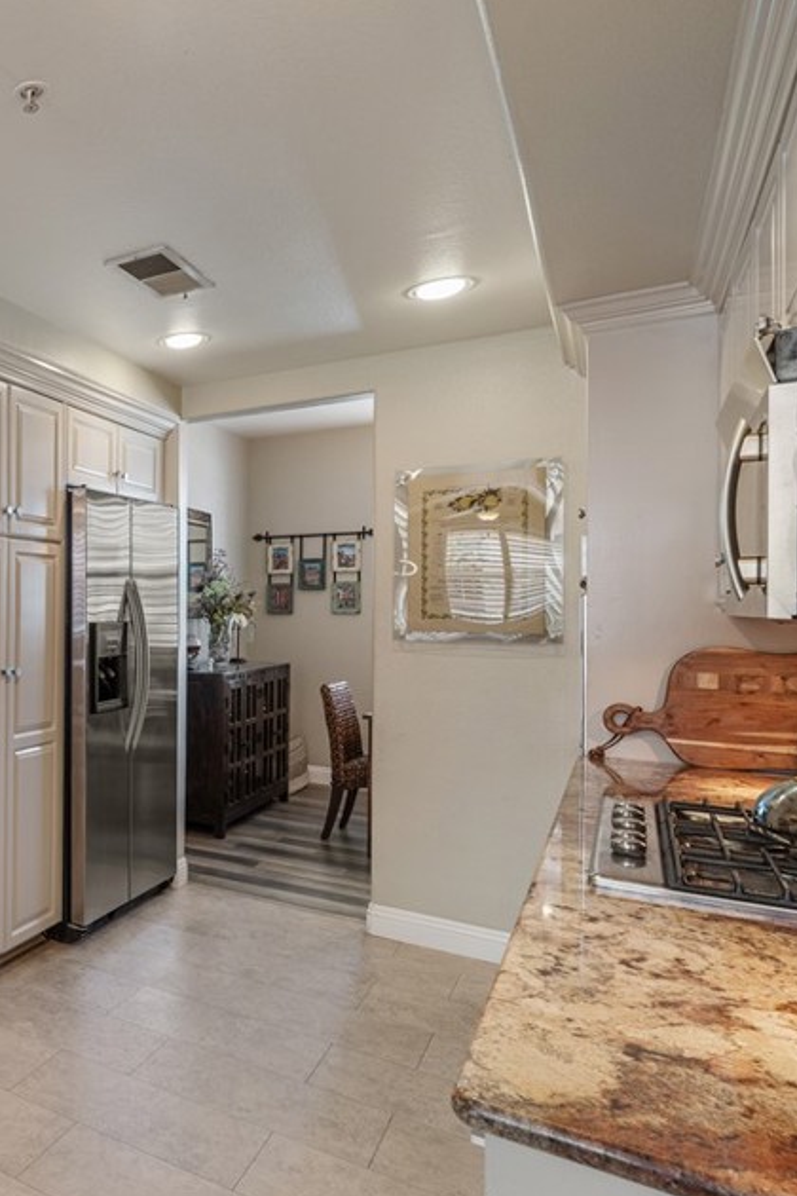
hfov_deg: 38.2
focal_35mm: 26
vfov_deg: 69.4
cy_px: 605
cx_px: -137
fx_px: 863
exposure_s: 1/4
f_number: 9
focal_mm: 16
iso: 800
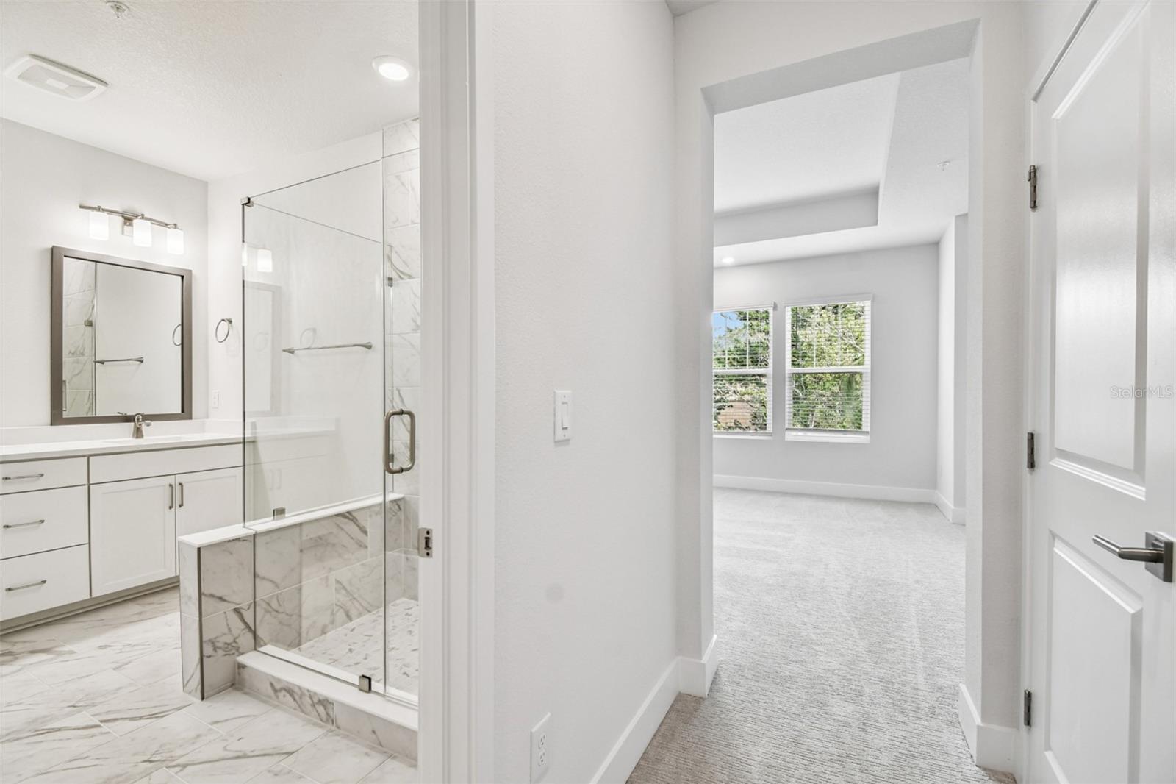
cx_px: 588
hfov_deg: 100.4
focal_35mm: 15
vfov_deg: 77.3
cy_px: 392
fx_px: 490
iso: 100
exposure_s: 1/15
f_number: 7.1
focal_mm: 10
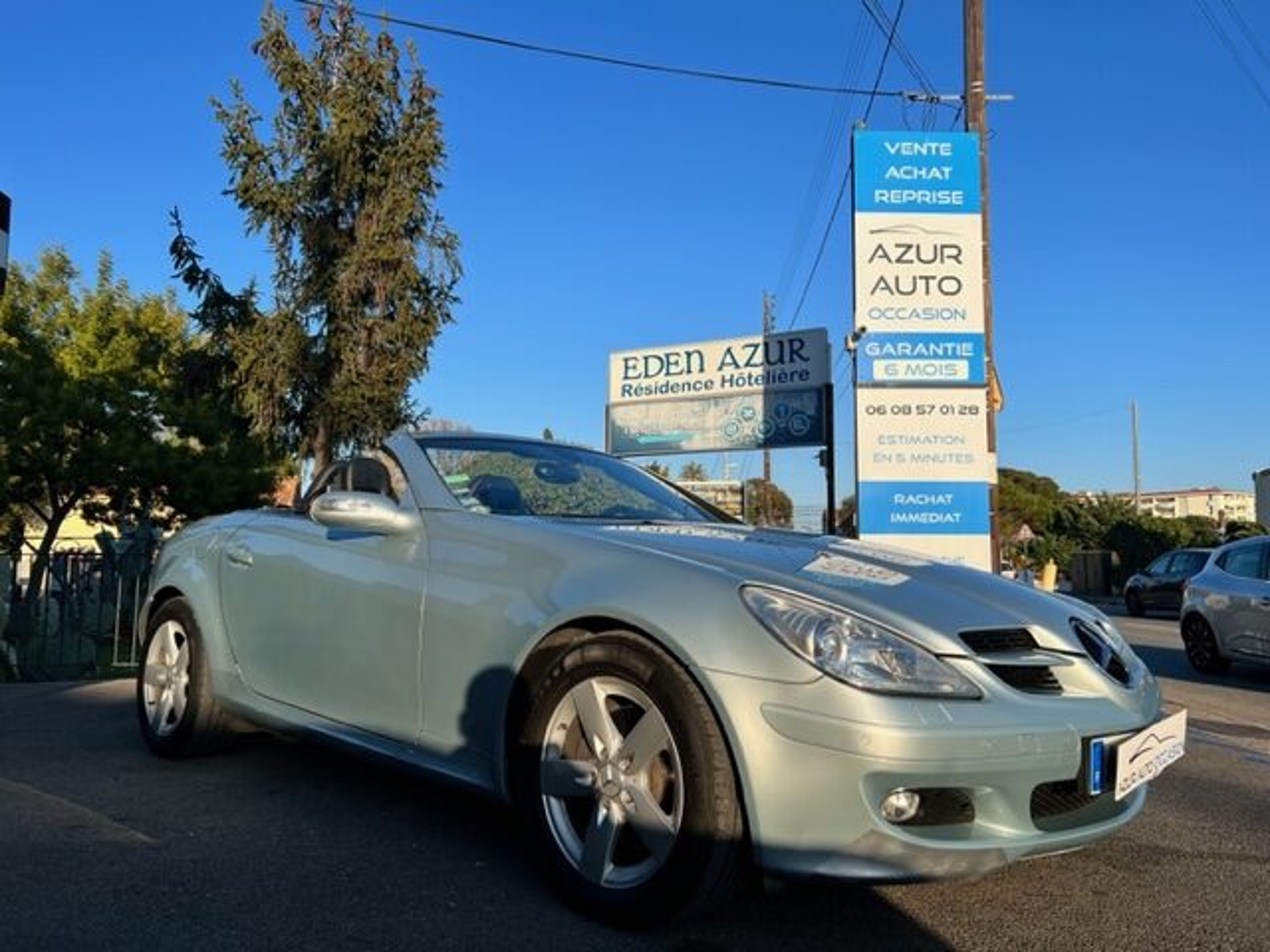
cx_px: 635
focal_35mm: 26
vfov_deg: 53.1
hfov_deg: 67.3
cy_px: 476
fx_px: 954
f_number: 1.5
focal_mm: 5.7
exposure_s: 1/3460
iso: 50
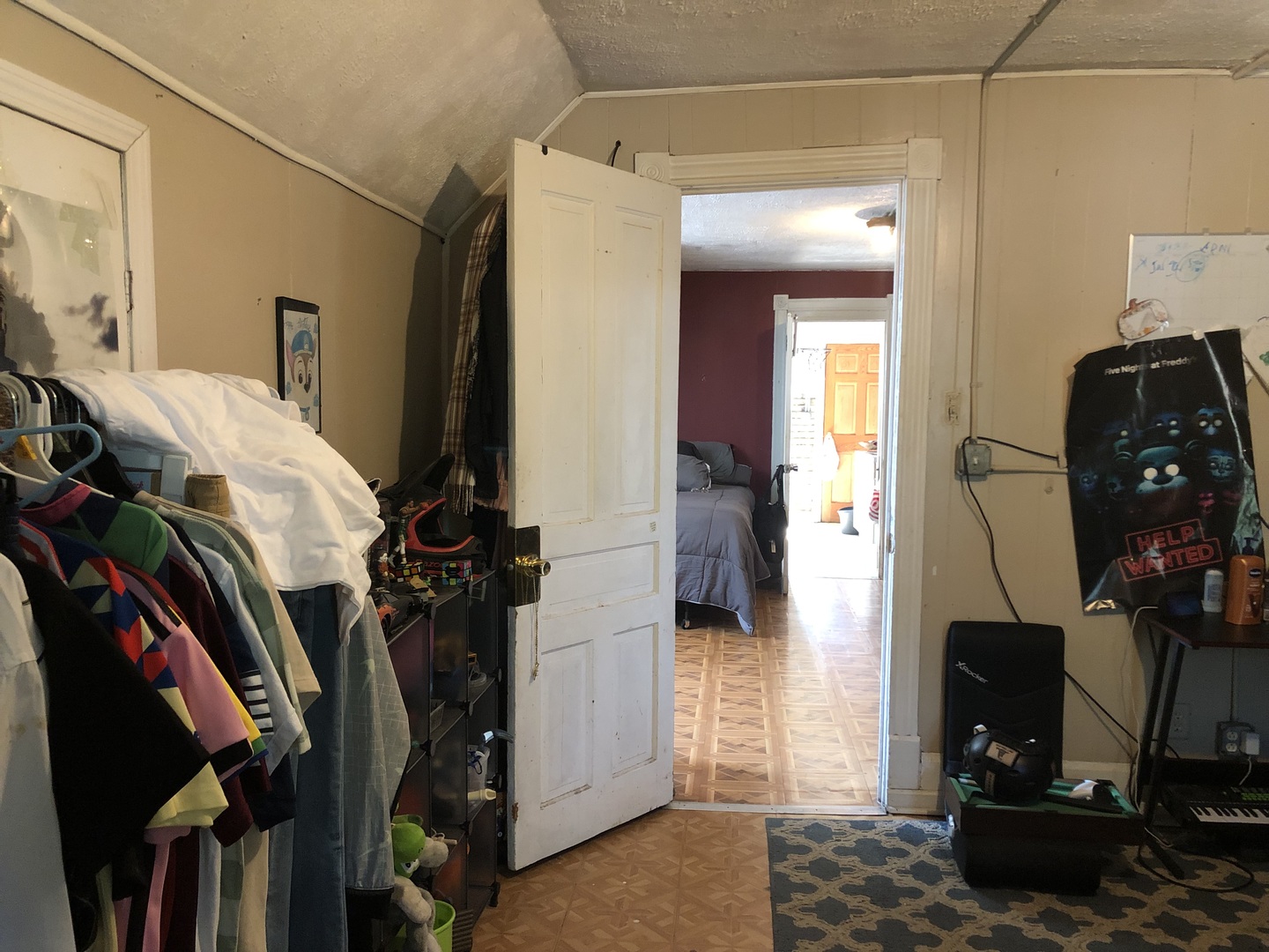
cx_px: 634
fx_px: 1026
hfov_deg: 63.4
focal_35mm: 28
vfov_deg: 49.7
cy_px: 476
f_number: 1.8
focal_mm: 4
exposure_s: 1/13
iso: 100
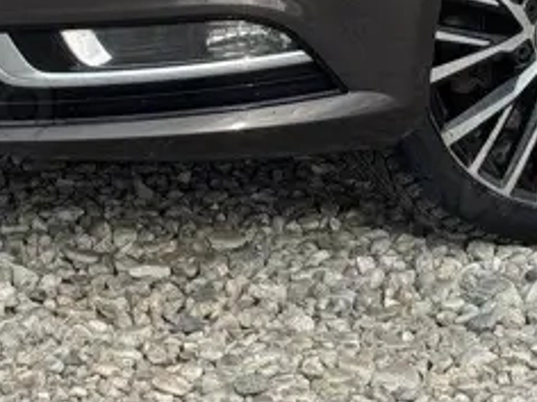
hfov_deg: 9.7
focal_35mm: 203
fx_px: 3149
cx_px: 551
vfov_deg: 7.1
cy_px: -323
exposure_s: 1/1490
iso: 64
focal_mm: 6.76
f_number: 1.78
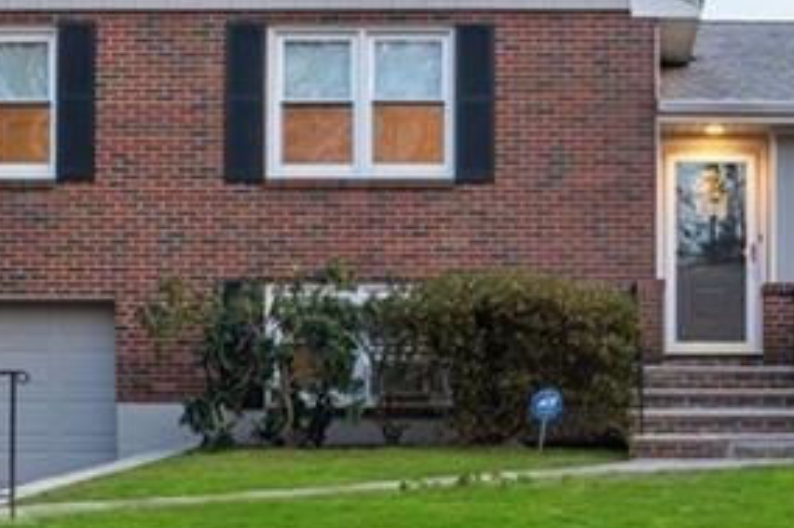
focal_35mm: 65
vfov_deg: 20.7
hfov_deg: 30.4
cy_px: 116
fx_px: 1433
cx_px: 607
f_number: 11
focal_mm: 18
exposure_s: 1/2.5
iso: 200
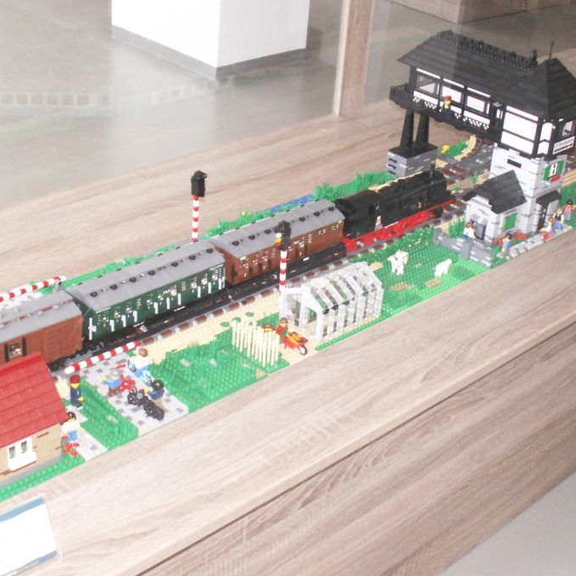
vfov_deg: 31.1
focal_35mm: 55
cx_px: 305
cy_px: 280
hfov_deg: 31.1
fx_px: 1035
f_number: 2.8
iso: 125
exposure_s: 1/60
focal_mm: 5.86
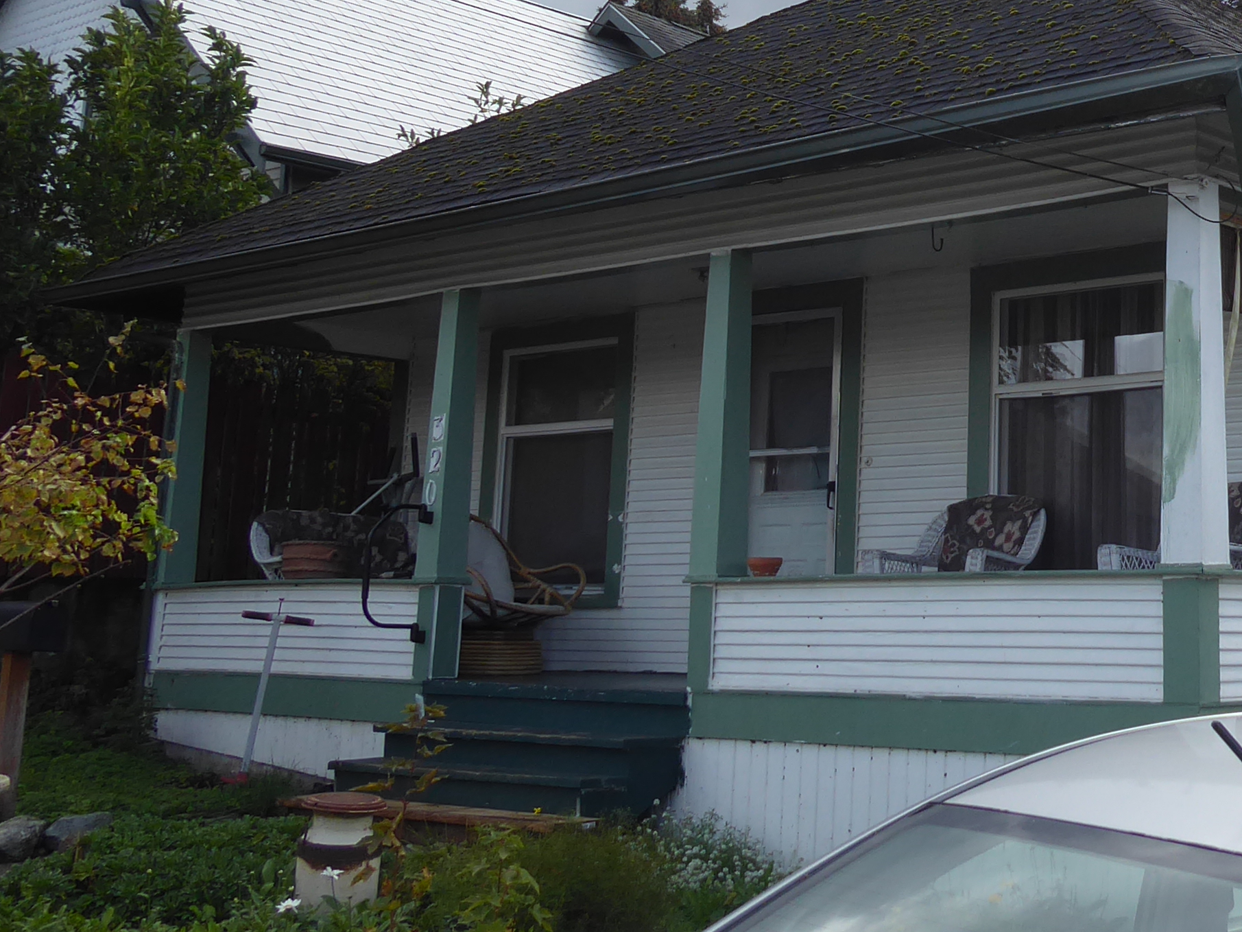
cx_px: 1123
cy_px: 275
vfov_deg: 27.3
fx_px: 1901
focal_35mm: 53
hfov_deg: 34.1
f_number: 3.3
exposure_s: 1/500
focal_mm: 4.3
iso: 80
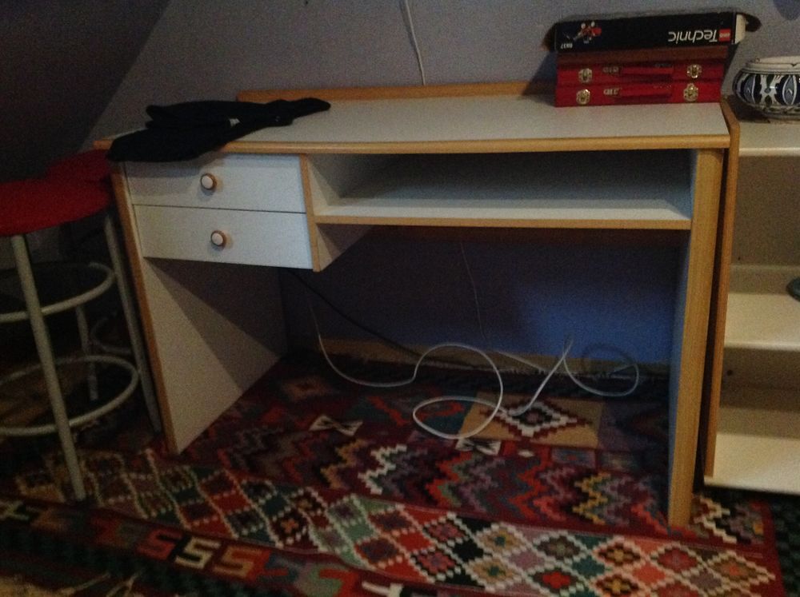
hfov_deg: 52.7
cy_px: 298
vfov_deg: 40.6
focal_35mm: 35
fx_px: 808
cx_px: 400
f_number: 2.4
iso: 800
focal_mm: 4.28
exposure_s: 1/15
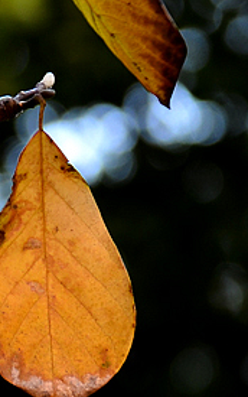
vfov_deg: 4.6
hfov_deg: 2.9
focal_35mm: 459
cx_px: -173
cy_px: 266
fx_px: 4961
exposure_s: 1/50
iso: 250
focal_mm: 92
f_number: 4.2
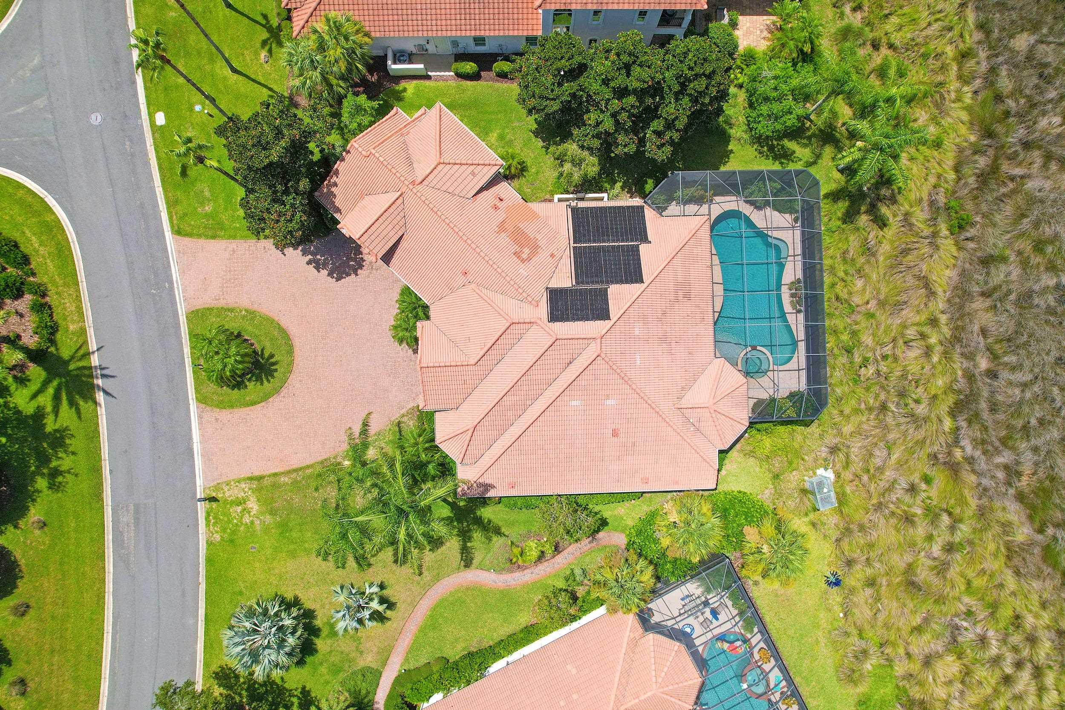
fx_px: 651
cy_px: 355
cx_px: 532
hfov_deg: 78.6
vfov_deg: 57.2
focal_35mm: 22
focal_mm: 8.38
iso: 100
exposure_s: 1/200
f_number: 2.8
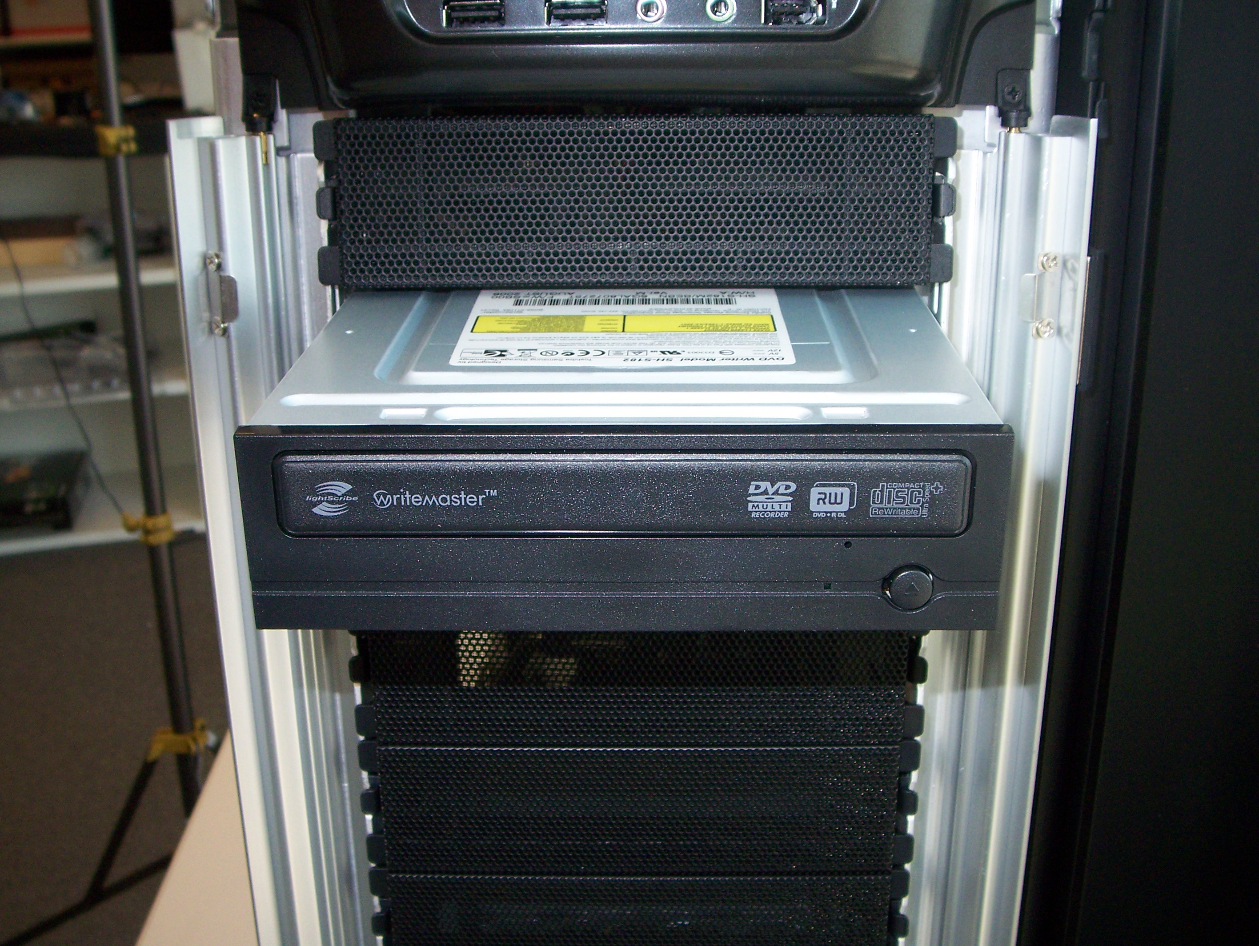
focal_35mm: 38
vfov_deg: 37.8
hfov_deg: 48.9
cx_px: 630
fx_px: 1383
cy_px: 473
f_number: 3.9
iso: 125
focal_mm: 6.3
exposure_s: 1/60
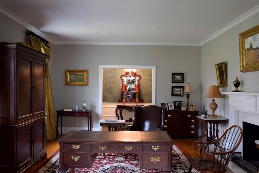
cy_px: 85
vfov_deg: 41.1
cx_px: 126
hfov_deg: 58.7
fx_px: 230
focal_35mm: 32
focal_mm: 20
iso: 100
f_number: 4.5
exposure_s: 1/2.5
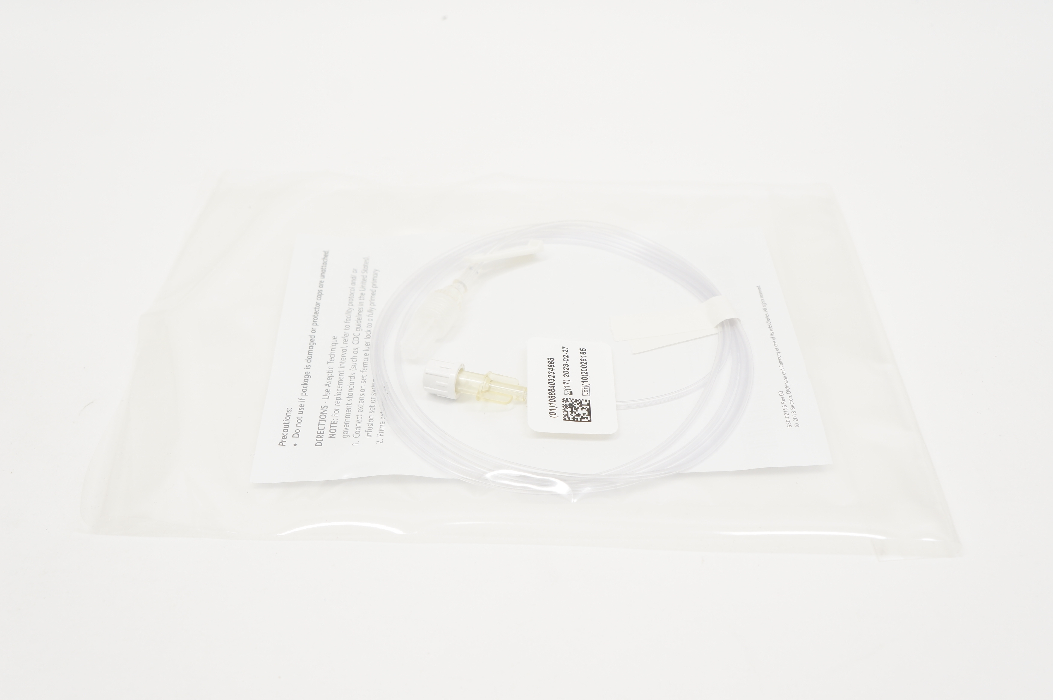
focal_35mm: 36
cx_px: 526
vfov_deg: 36.8
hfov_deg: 53.2
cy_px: 350
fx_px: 1052
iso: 400
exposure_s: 1/50
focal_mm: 24
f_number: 6.3
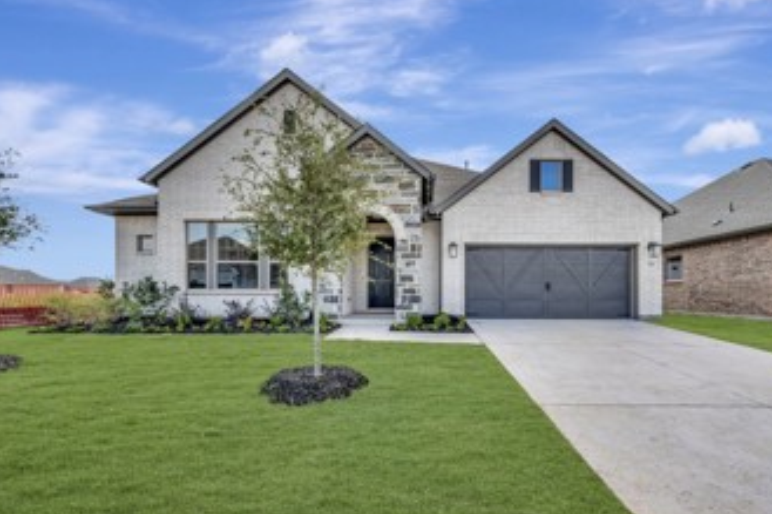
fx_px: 364
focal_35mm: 17
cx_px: 411
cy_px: 291
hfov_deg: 93.2
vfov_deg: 70.1
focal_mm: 14
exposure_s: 1/30
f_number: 9
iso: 100
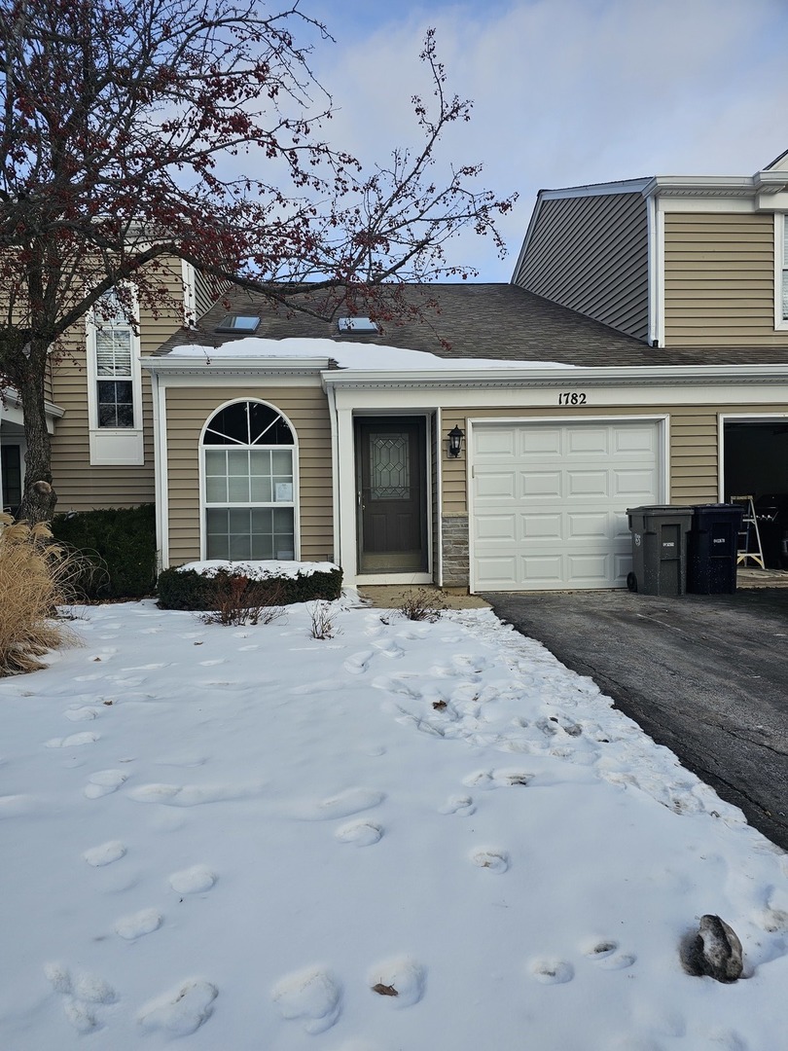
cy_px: 526
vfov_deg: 73.9
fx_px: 698
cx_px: 394
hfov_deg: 58.9
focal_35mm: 23
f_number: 1.7
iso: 10
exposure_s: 1/655
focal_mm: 6.3
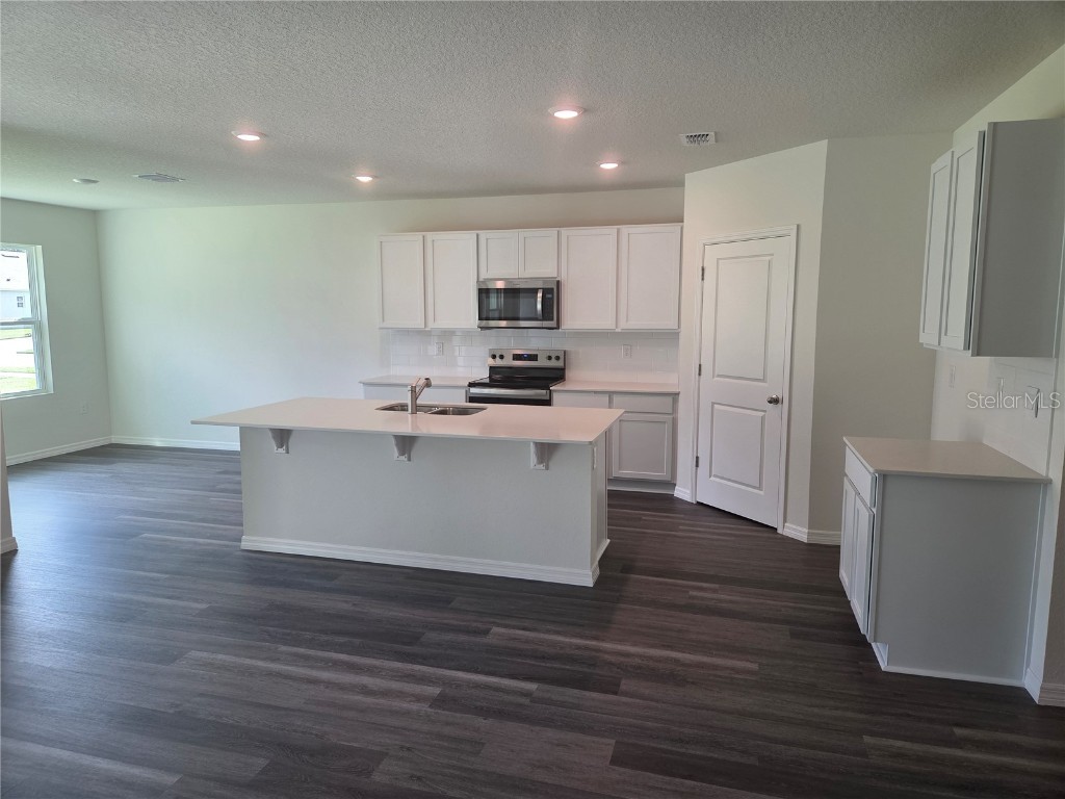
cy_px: 400
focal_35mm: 23
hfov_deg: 73.9
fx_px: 708
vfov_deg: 58.9
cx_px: 532
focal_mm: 5.4
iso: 100
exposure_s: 1/120
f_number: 1.8
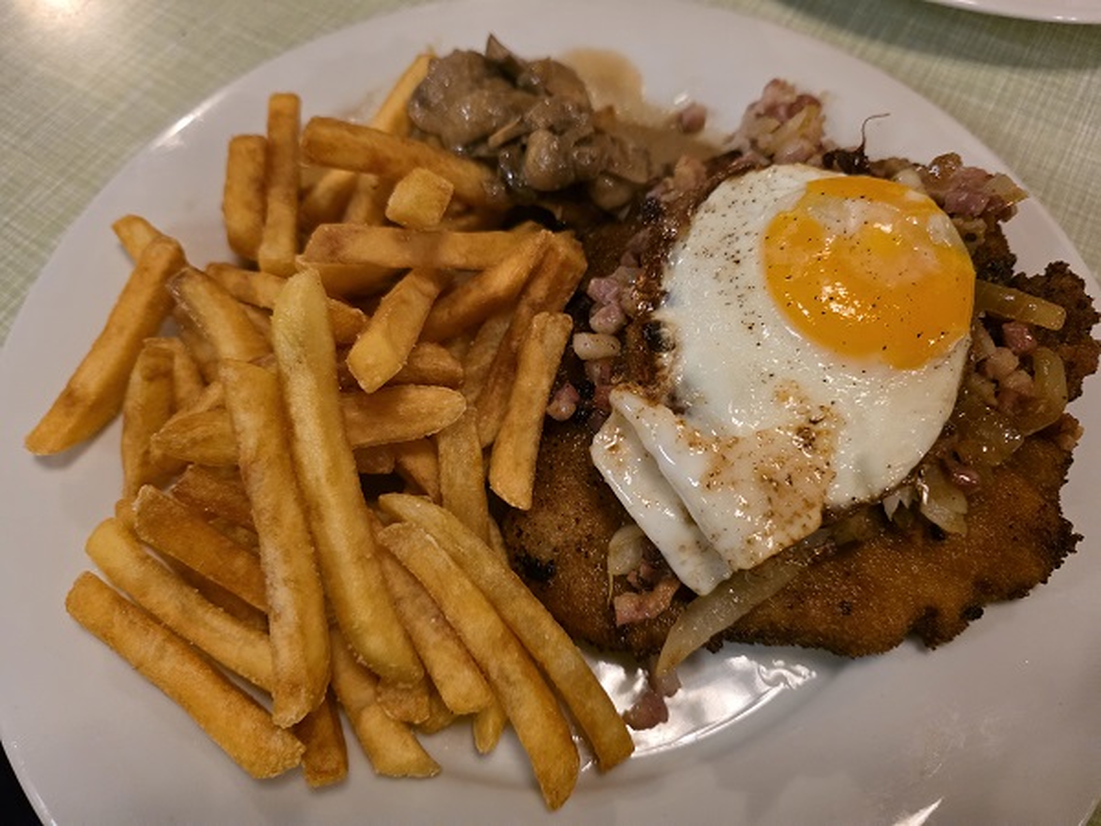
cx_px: 550
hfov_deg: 73.9
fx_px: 732
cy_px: 413
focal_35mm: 23
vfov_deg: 58.9
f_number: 1.7
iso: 1250
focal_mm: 6.3
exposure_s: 1/100
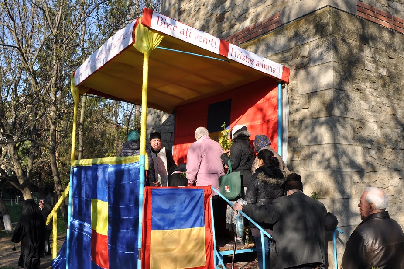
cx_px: 208
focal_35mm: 35
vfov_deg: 37.5
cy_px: 168
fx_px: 392
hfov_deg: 54.5
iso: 200
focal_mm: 18
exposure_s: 1/250
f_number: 8
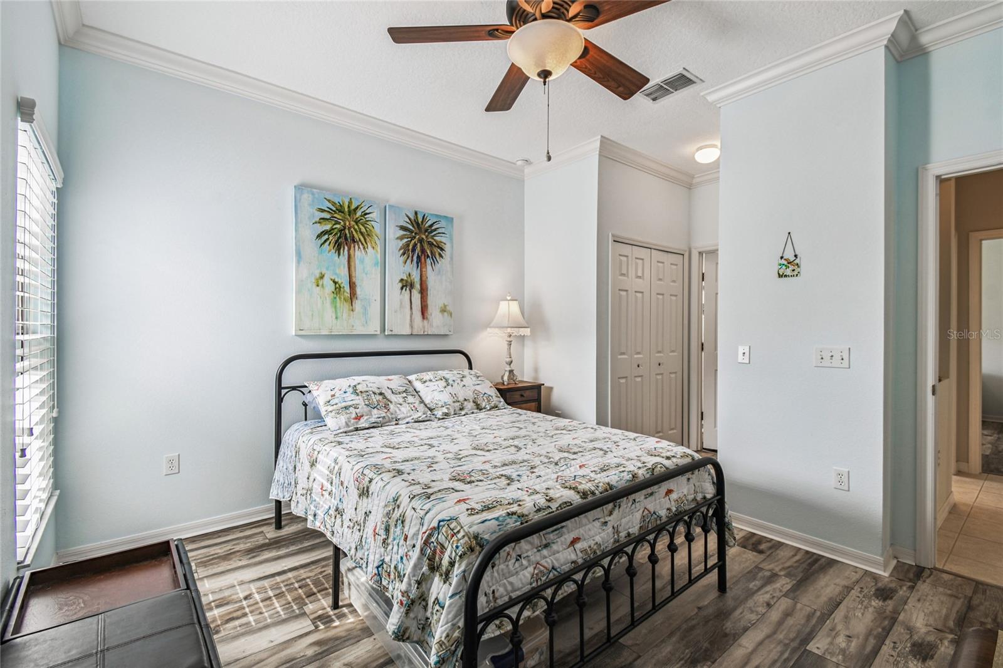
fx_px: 418
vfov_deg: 77.3
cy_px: 334
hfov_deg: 100.4
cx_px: 502
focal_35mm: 15
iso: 100
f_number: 7.1
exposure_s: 1/25
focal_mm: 10
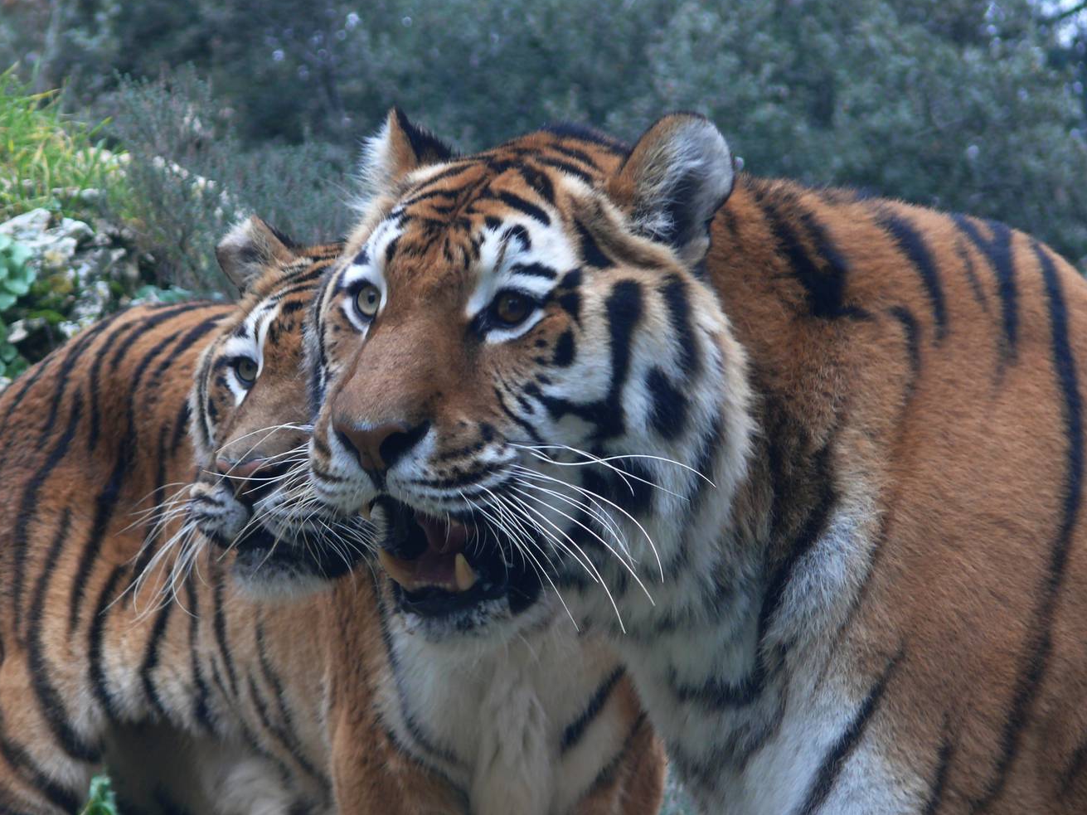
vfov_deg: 5.6
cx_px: 451
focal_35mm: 266
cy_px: 399
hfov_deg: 7.4
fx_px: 8352
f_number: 3.6
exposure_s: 1/30
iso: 125
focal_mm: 46
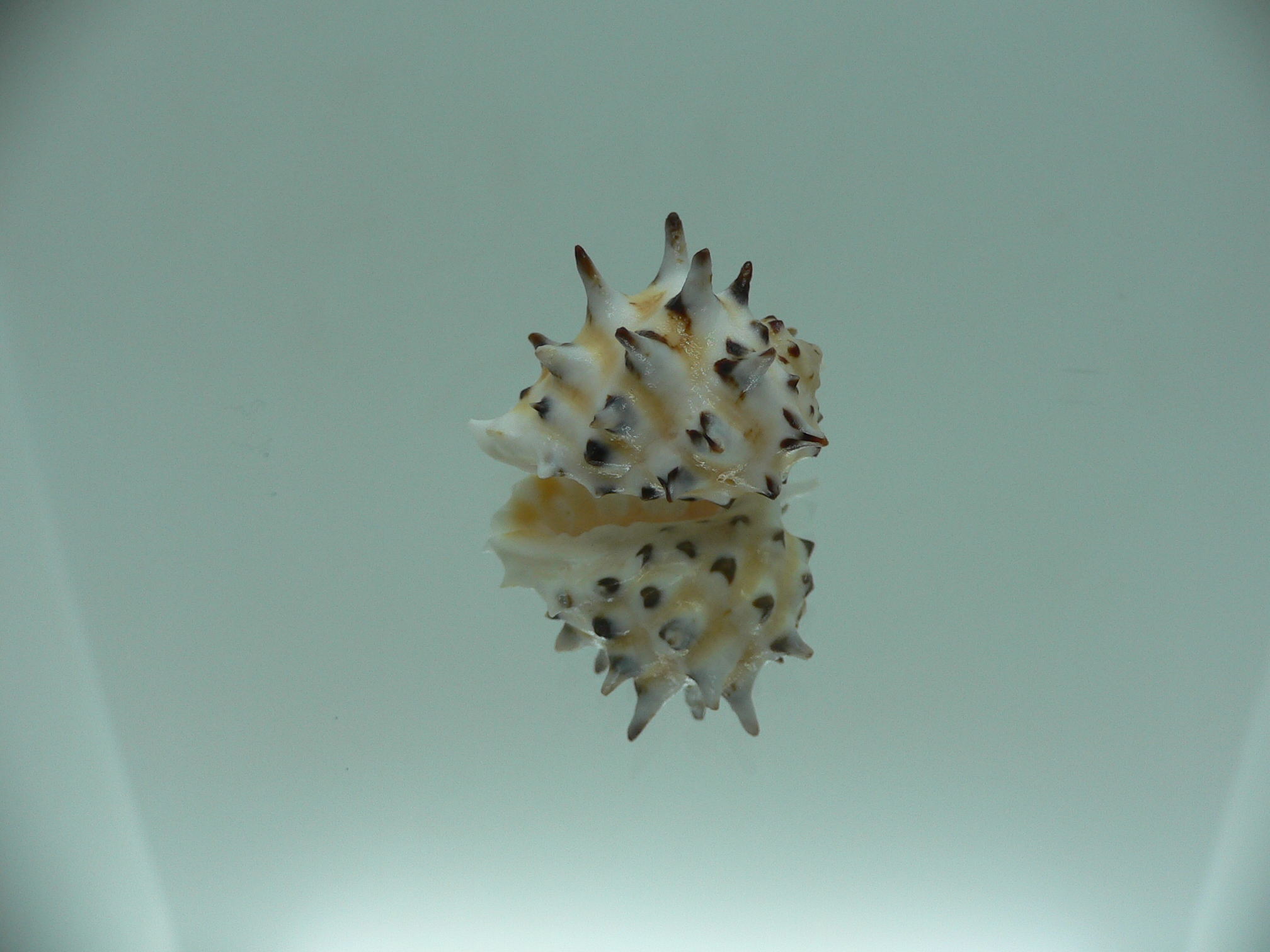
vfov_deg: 40.7
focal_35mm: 35
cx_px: 635
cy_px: 476
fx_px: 1284
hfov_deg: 52.6
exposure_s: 1/80
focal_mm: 4.6
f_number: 2.8
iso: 80
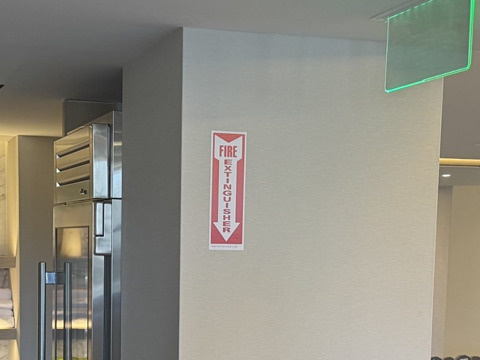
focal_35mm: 71
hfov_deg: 27.3
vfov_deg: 20.2
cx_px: 164
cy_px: 338
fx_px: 985
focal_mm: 6.76
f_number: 1.78
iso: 200
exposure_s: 1/79
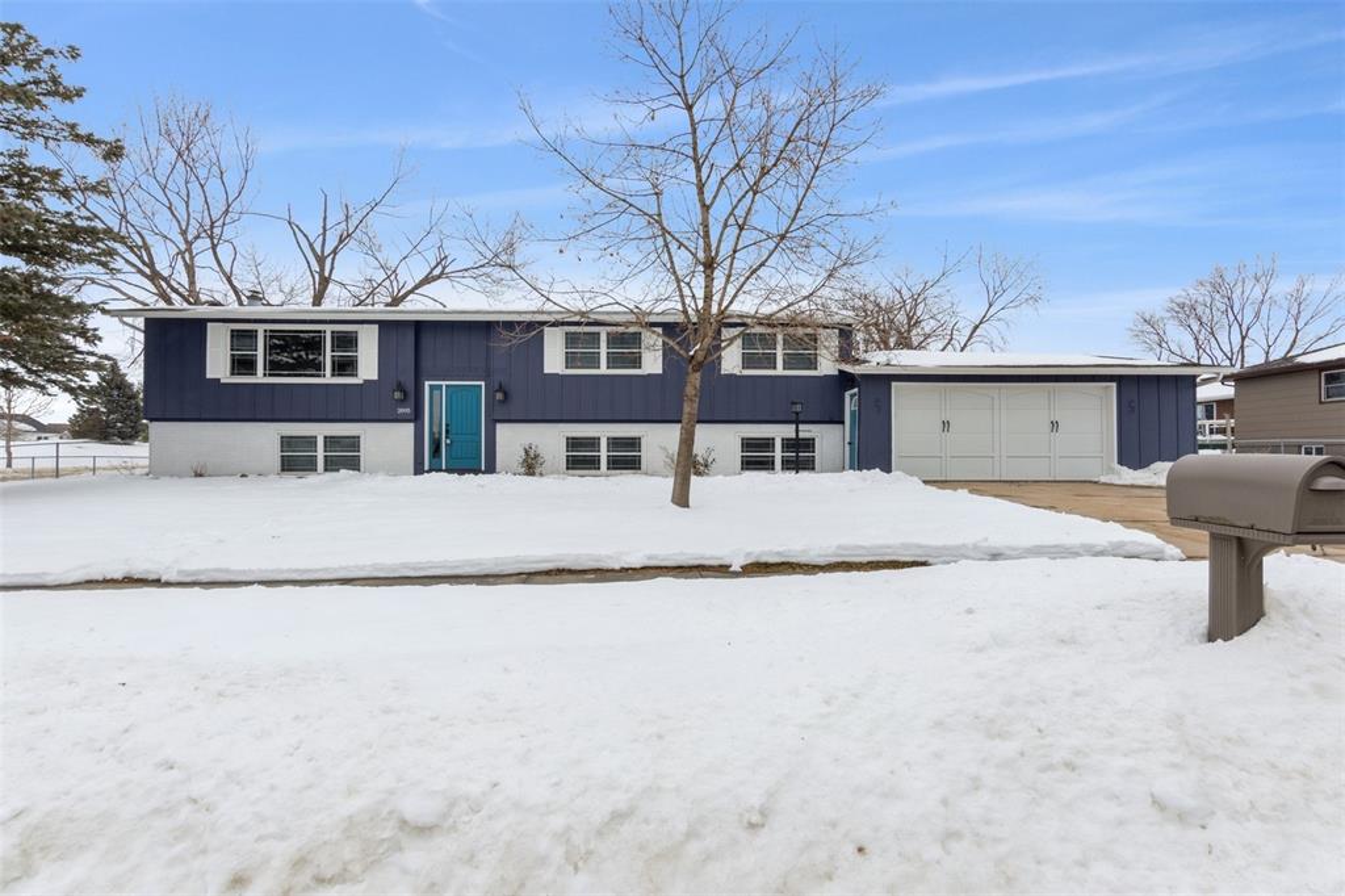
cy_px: 448
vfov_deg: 77.3
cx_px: 672
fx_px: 560
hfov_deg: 100.4
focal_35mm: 15
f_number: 8
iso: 200
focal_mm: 10
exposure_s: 1/160
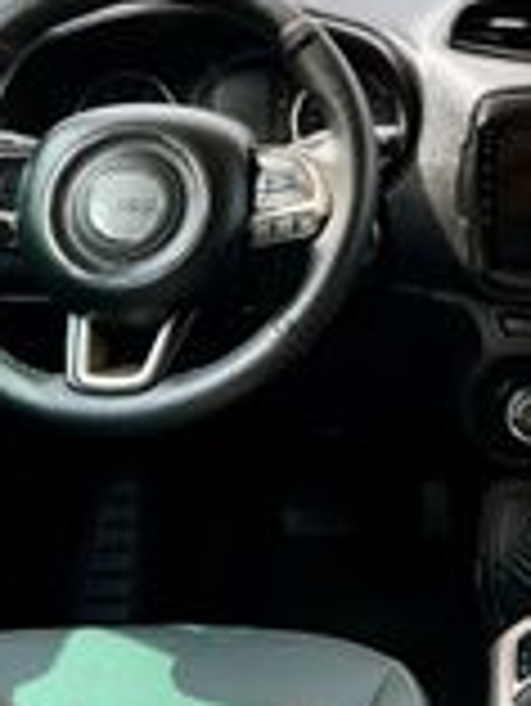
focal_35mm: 72
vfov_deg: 26.0
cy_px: 54
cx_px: 639
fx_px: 1471
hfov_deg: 19.3
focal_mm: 6.76
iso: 100
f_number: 1.78
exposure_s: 1/122
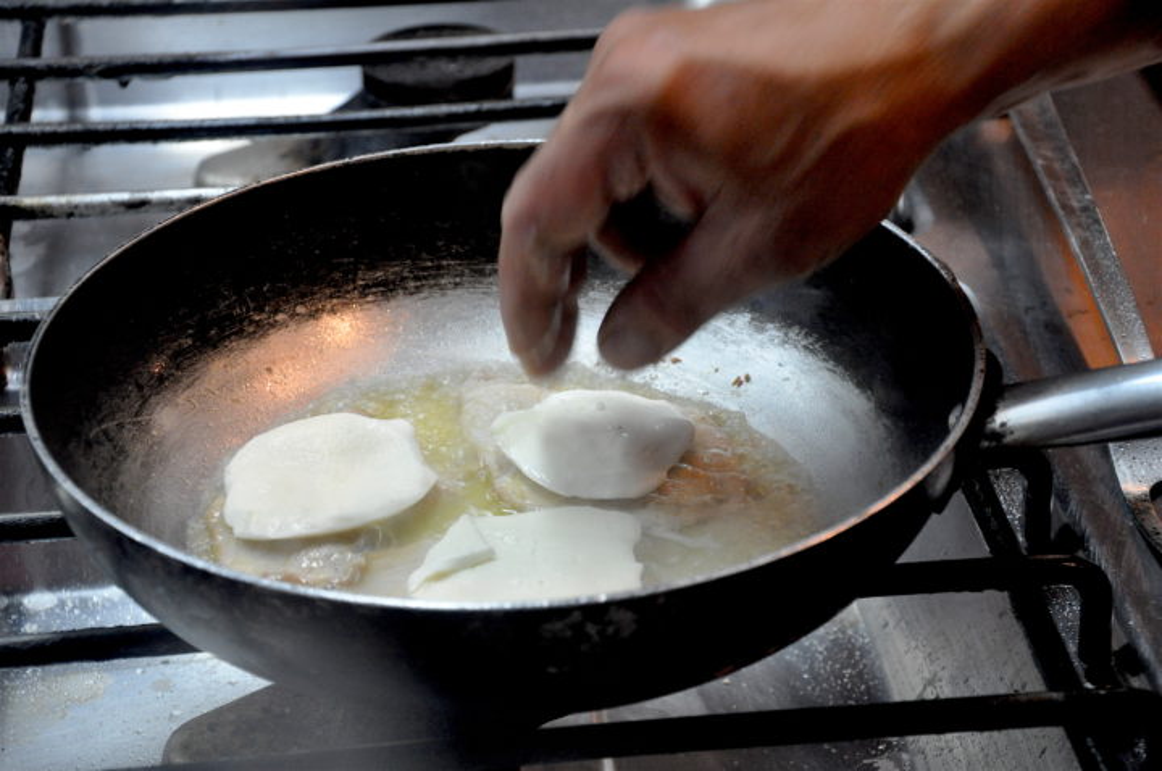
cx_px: 581
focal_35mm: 87
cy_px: 386
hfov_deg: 23.4
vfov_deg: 15.7
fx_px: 2804
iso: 1600
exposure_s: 1/100
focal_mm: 58
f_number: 5
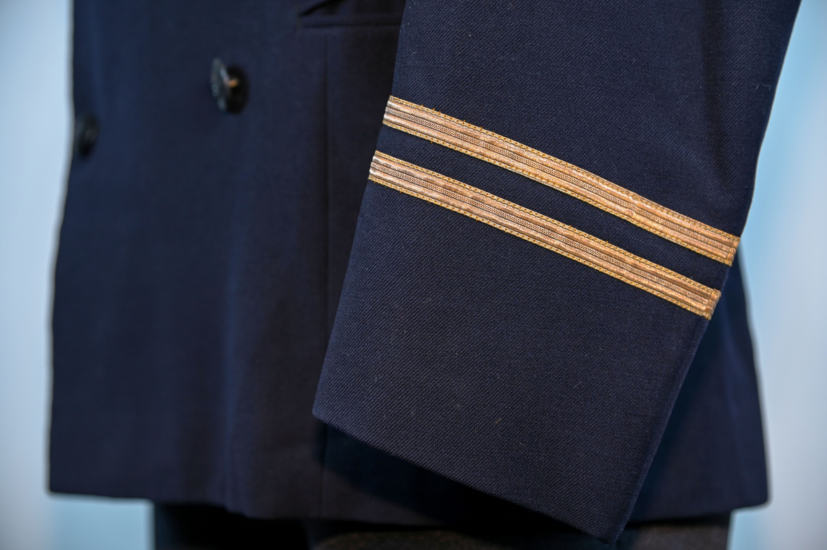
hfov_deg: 23.9
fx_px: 1951
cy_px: 275
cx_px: 414
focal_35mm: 85
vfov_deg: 16.0
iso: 640
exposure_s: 1/60
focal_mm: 85
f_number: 5
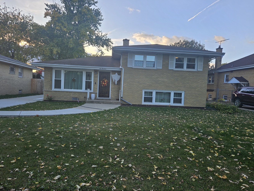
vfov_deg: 54.9
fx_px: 183
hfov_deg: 69.4
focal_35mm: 25
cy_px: 93
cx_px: 125
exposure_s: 1/249
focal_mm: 5.4
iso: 25
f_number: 1.8
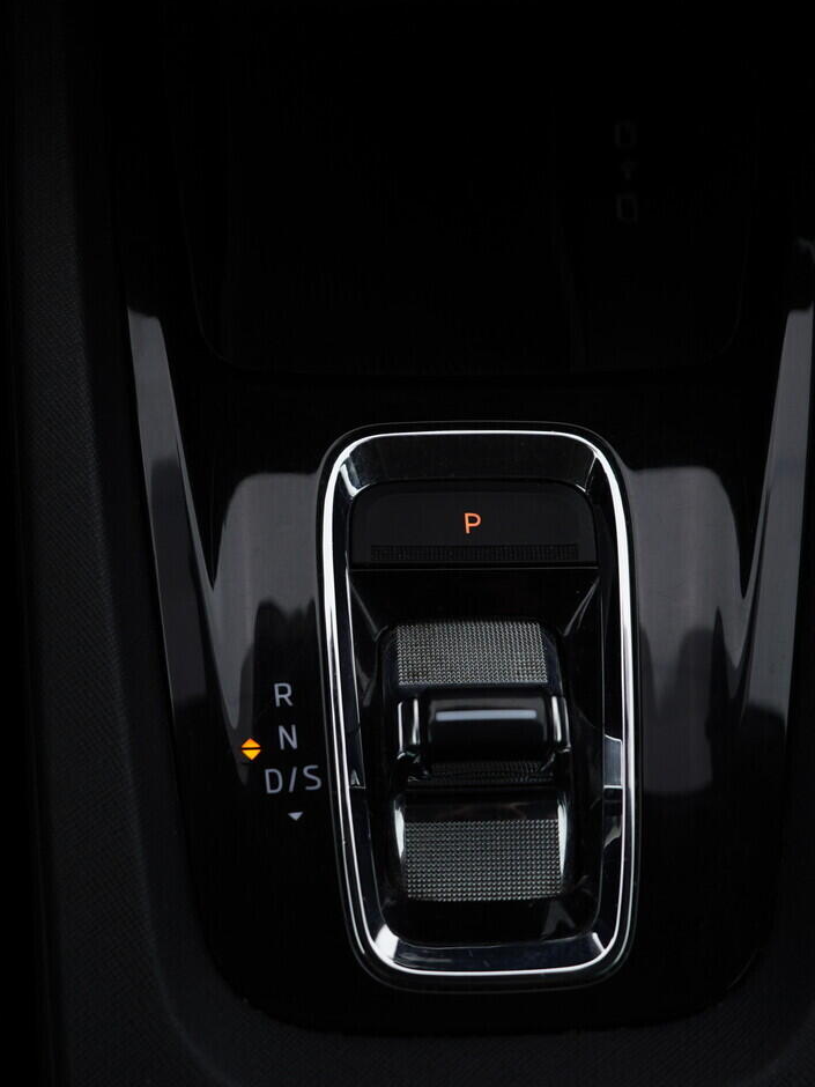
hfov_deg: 27.5
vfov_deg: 36.2
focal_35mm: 53
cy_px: 550
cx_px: 353
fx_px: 1664
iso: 125
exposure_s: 1/80
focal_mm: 24
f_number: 4
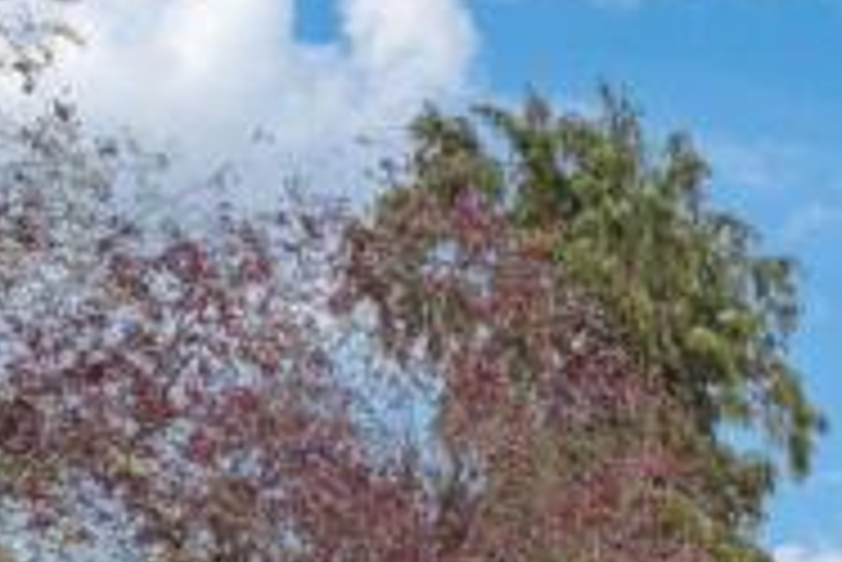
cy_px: 883
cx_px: 1463
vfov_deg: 20.2
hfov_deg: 22.8
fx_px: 1311
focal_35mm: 56
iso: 400
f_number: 8
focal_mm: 16
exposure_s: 1/125
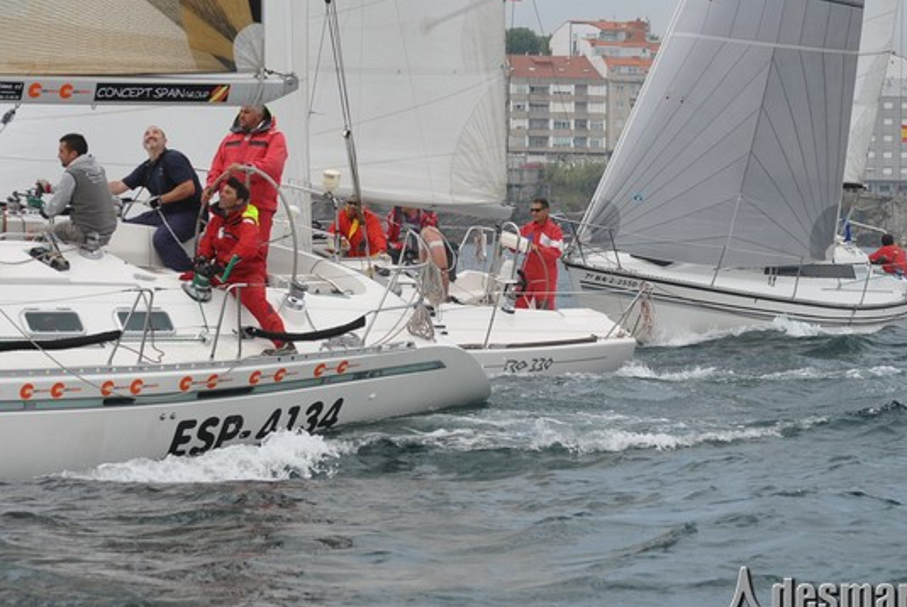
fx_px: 4641
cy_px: 198
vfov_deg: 7.5
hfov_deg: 11.2
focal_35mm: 184
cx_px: 353
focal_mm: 82
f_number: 5.6
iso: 100
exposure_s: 1/500
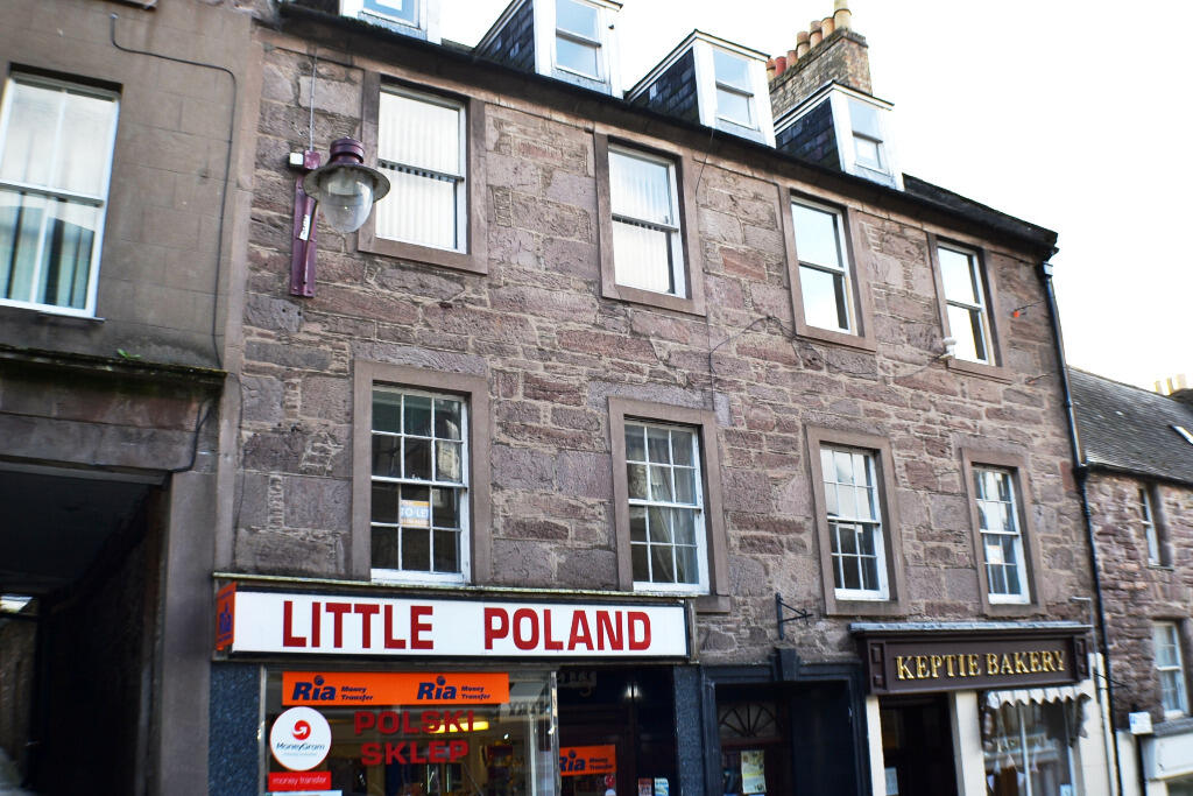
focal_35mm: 42
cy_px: 398
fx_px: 1392
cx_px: 596
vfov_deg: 31.9
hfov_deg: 46.4
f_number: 4.5
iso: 100
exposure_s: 1/125
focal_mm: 28
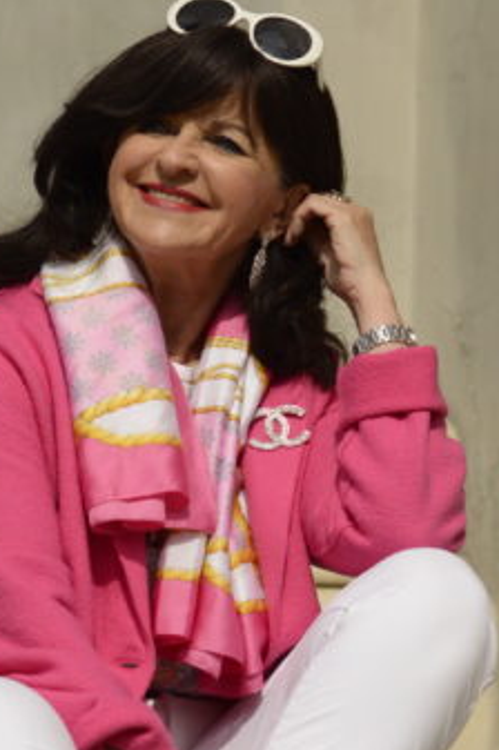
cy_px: 616
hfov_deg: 6.0
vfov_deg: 9.0
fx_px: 4750
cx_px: 155
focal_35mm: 228
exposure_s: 1/3200
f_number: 4.5
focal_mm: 50
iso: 200
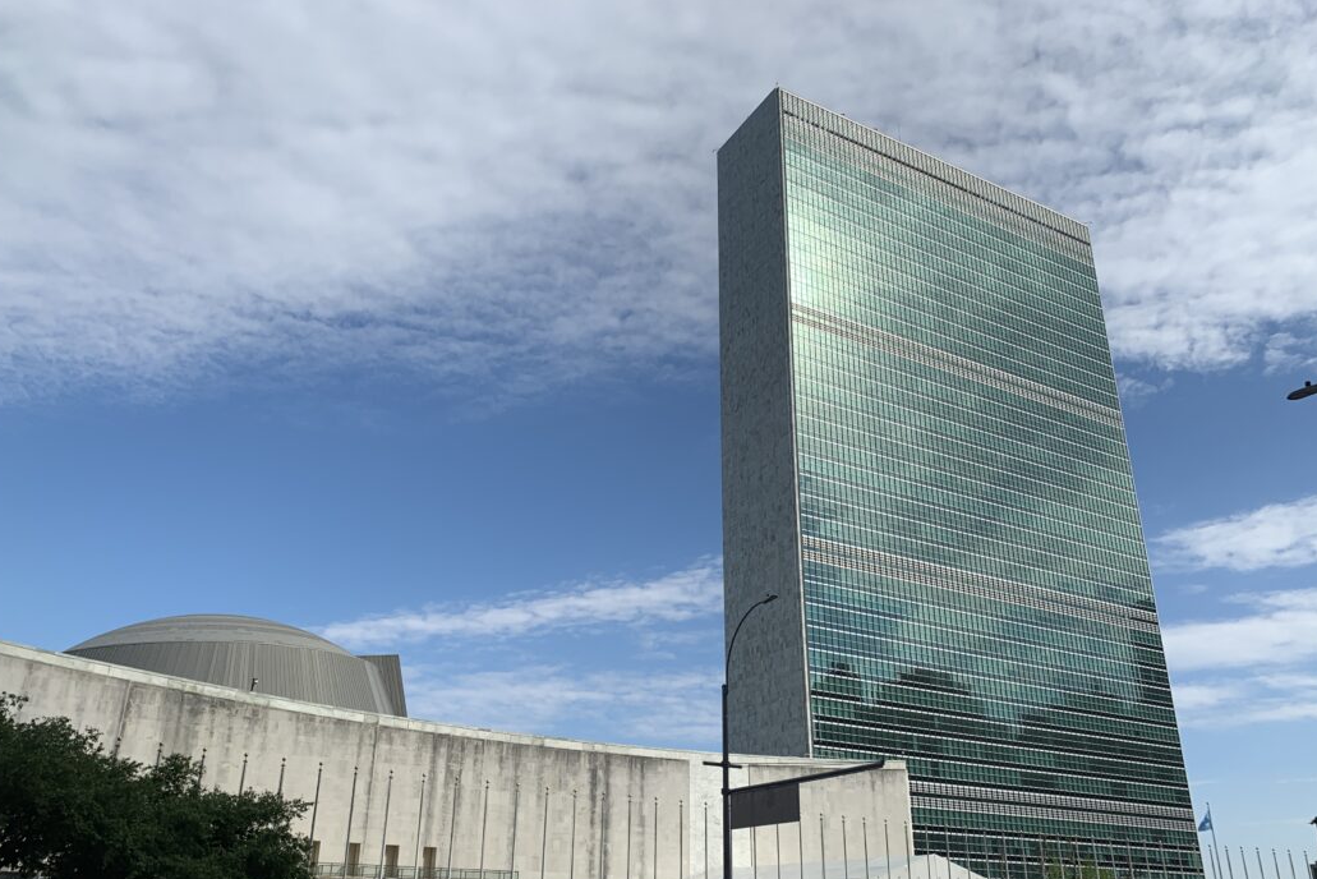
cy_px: 508
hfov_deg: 65.5
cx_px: 644
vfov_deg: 46.3
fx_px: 1025
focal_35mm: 28
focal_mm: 4.25
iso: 25
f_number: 1.8
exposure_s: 1/2994
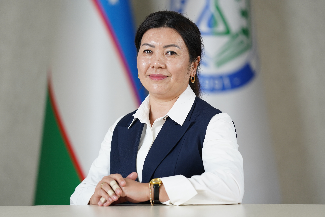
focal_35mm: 191
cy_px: 108
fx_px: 1724
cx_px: 162
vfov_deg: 7.2
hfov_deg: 10.8
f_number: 2.8
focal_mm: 191
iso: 500
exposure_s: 1/80
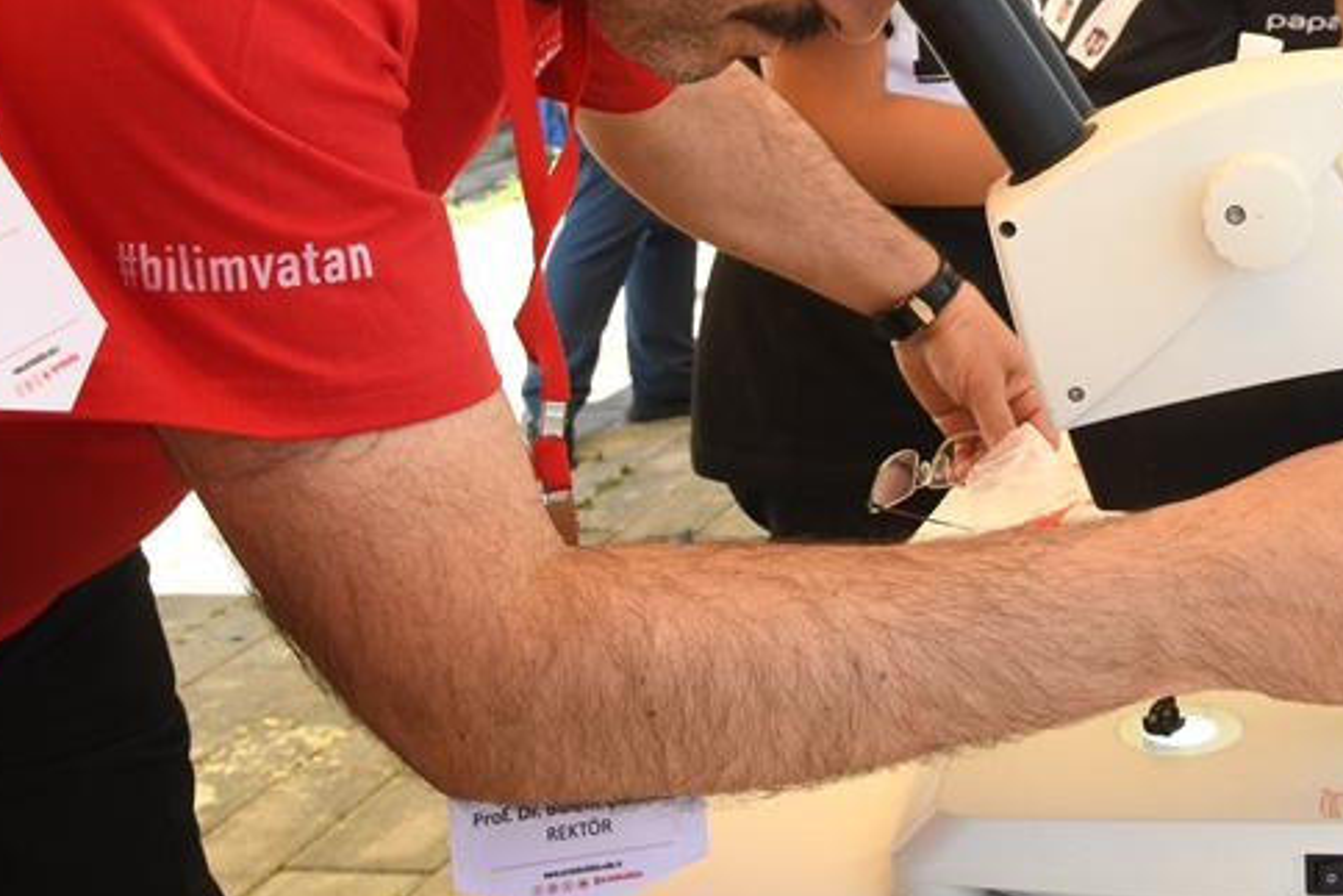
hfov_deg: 31.3
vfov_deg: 21.2
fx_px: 2313
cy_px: 12
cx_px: 1124
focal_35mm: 62
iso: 800
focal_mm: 30
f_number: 13
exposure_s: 1/125
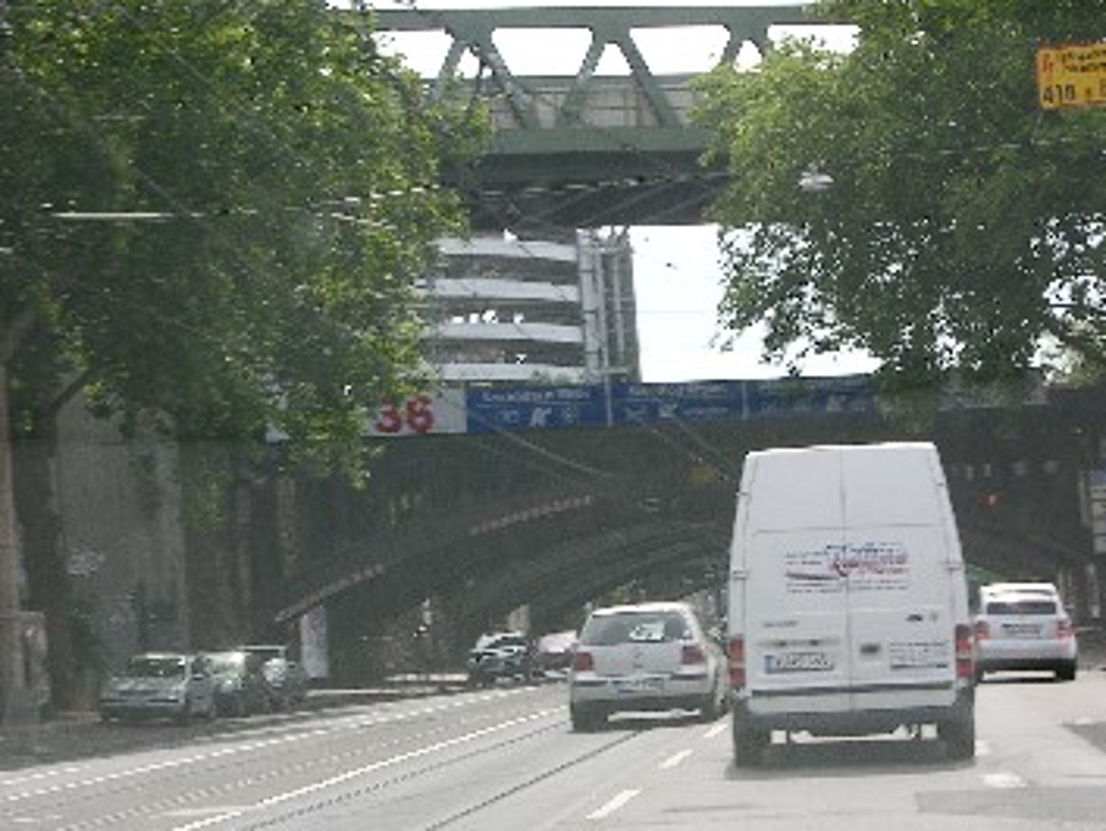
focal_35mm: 103
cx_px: 744
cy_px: 521
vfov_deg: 14.4
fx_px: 3292
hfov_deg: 19.0
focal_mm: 15.7
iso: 50
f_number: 5.7
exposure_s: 1/138
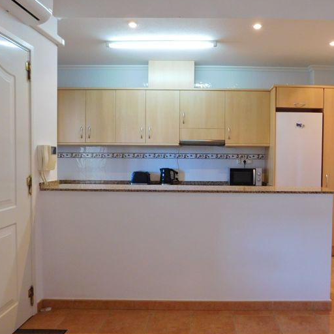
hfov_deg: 56.5
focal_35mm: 28
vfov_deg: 57.3
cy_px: 166
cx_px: 211
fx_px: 306
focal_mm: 4
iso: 220
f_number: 3
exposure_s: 1/30
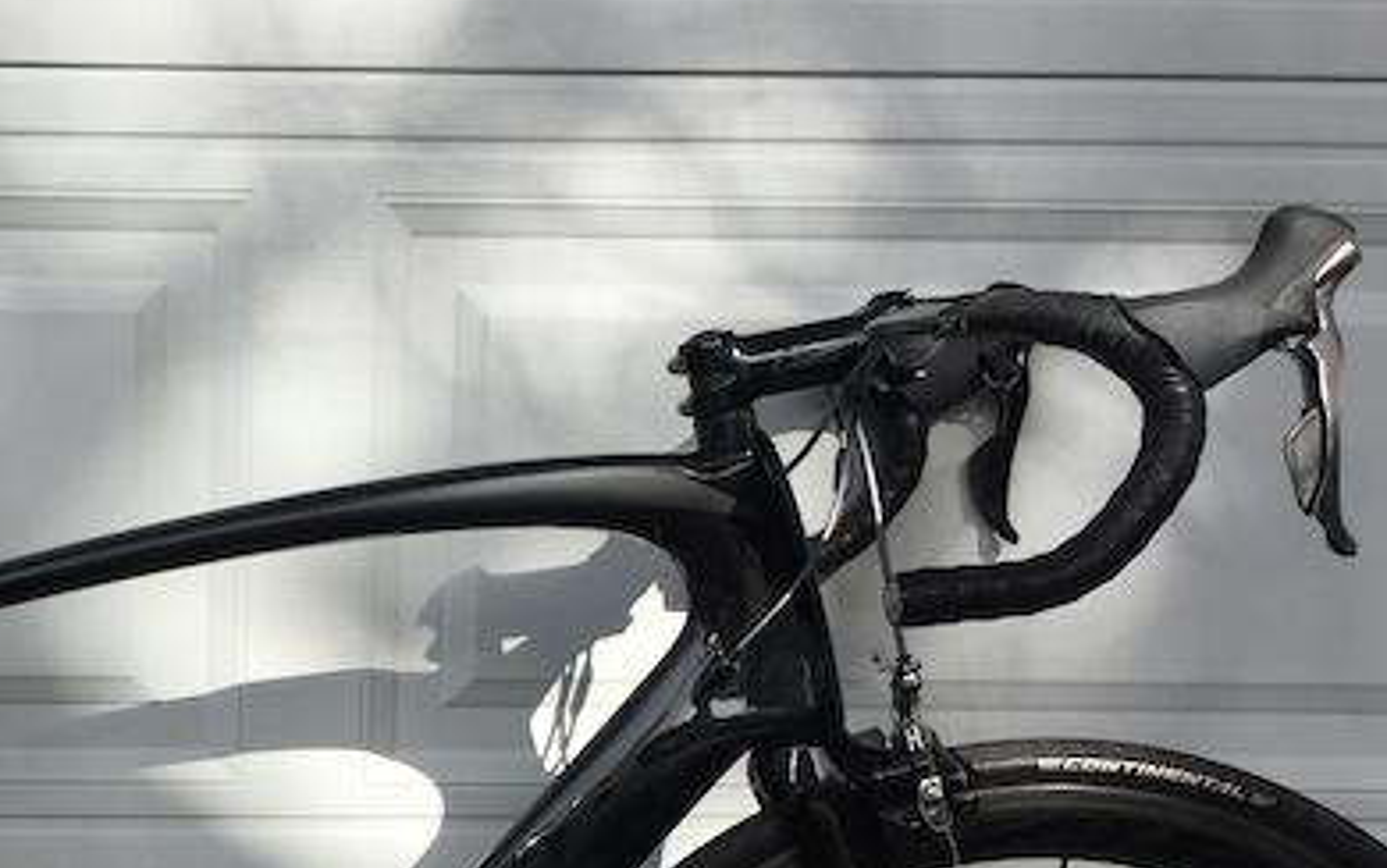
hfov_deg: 31.1
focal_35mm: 63
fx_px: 2382
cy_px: 953
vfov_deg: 19.8
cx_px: 167
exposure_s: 1/1068
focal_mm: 4.15
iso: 32
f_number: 2.2
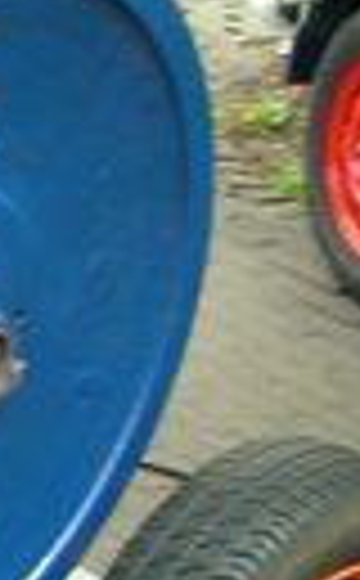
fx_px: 2510
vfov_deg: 13.2
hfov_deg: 7.5
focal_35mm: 159
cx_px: -605
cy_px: 380
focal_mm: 6
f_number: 2.8
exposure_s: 1/50
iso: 50
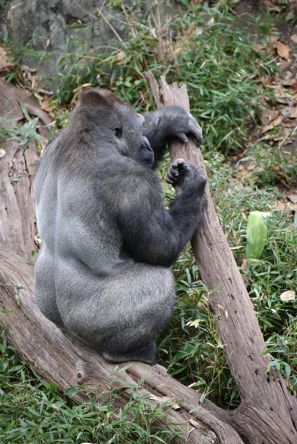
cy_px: 222
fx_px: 2412
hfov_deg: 7.0
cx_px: 148
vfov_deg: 10.5
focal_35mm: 195
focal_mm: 195
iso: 1100
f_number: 5.3
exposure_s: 1/400
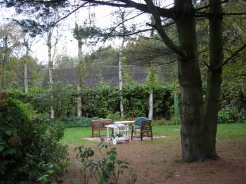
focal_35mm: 38
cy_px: 92
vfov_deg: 37.7
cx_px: 123
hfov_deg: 49.0
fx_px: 270
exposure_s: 1/31.4
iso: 64
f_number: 2.8
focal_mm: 7.8
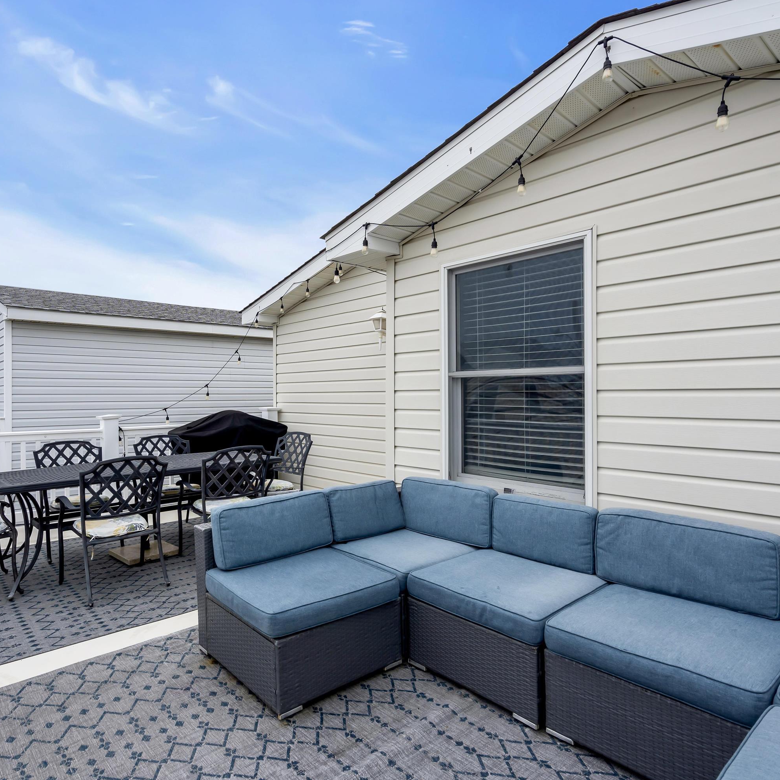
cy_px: 387
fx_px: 535
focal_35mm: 21
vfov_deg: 72.1
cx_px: 342
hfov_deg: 71.9
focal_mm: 16
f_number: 8
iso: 200
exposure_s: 1/320
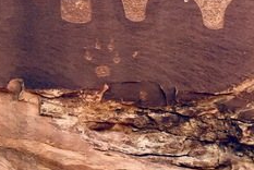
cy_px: -32
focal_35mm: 180
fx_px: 1272
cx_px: -12
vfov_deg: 7.6
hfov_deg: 11.3
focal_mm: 70
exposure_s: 1/1000
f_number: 8
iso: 1600
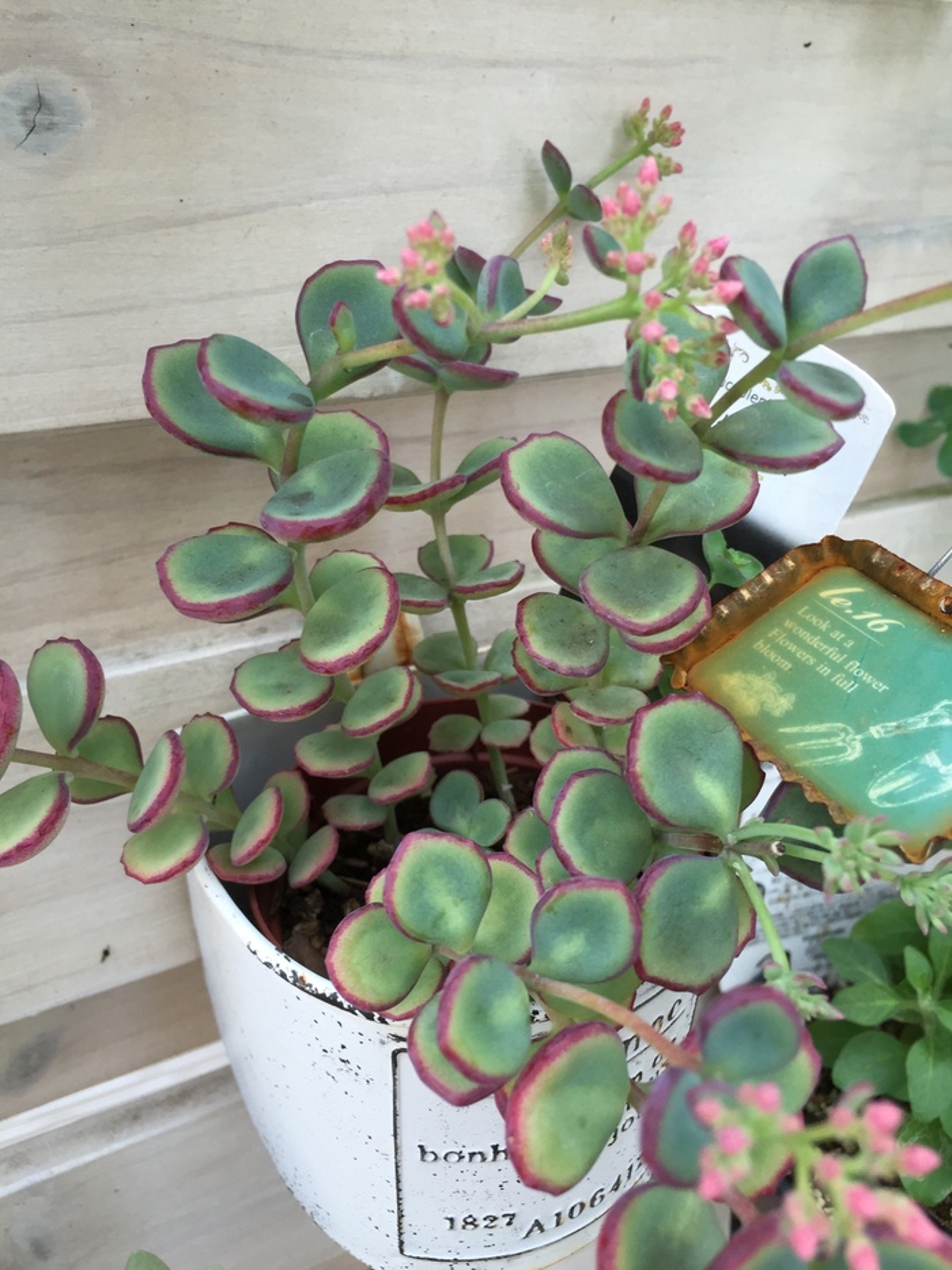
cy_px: 635
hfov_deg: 48.2
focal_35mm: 29
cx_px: 476
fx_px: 1063
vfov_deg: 61.7
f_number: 2.2
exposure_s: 1/120
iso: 50
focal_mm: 4.15
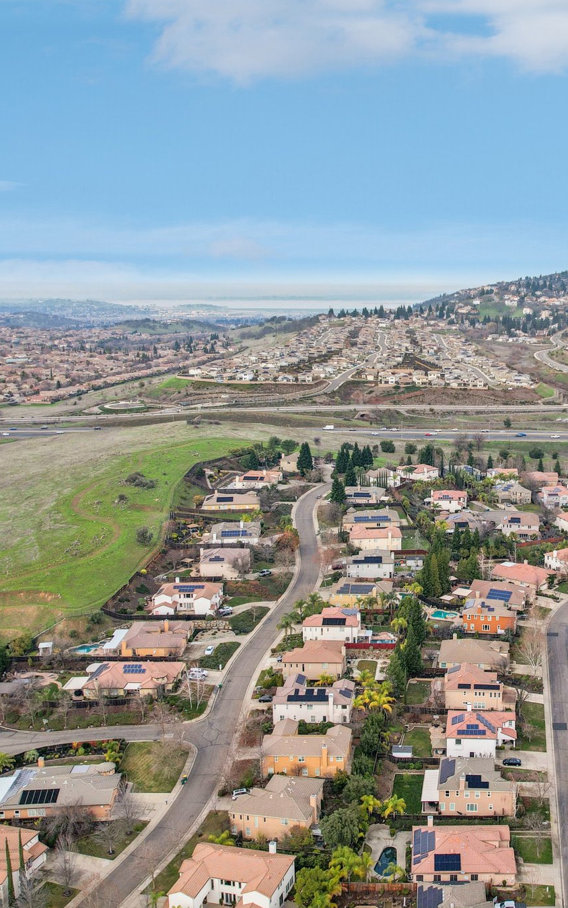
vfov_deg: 56.7
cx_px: 459
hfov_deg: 36.0
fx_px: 842
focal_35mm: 34
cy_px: 457
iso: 100
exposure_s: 1/1000
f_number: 2.8
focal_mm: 8.4
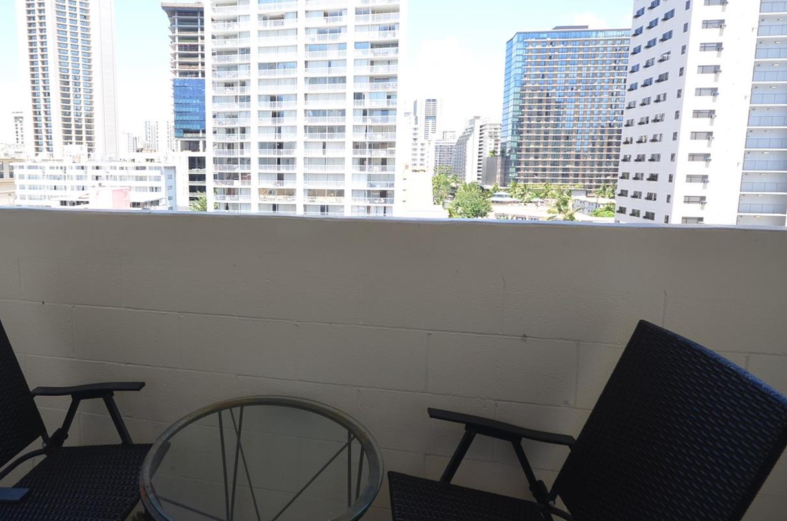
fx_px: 472
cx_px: 286
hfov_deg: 77.9
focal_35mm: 22
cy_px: 213
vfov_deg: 57.4
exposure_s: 1/160
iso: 200
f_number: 6.3
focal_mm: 11
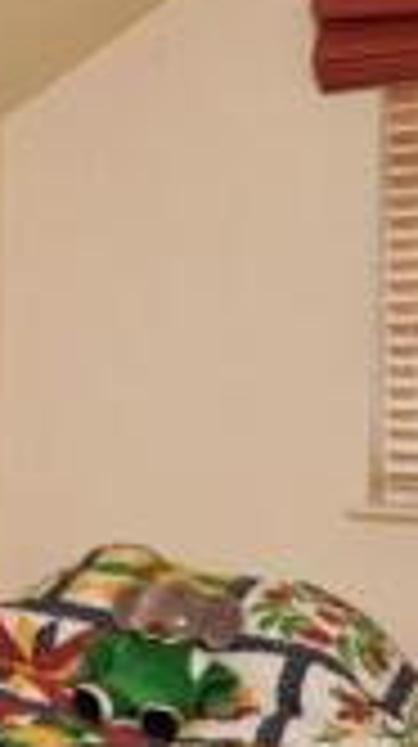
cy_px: 376
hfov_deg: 15.0
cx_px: -465
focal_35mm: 62
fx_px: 1225
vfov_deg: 33.9
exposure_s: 1/250
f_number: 9
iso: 500
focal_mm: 10.5
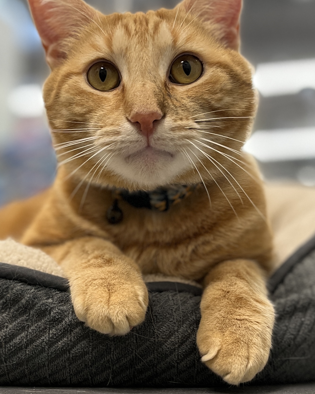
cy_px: 176
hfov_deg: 48.5
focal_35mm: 30
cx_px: 149
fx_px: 350
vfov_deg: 58.6
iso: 125
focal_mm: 5.1
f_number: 1.6
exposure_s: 1/120
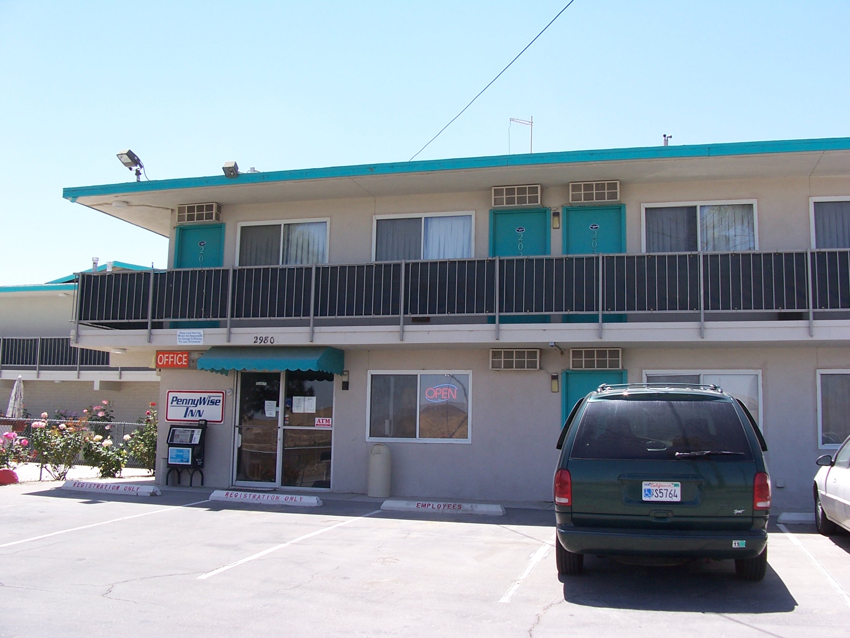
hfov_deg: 52.6
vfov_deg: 40.7
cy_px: 319
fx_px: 859
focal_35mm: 35
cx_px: 425
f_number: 4
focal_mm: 6
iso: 80
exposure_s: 1/350
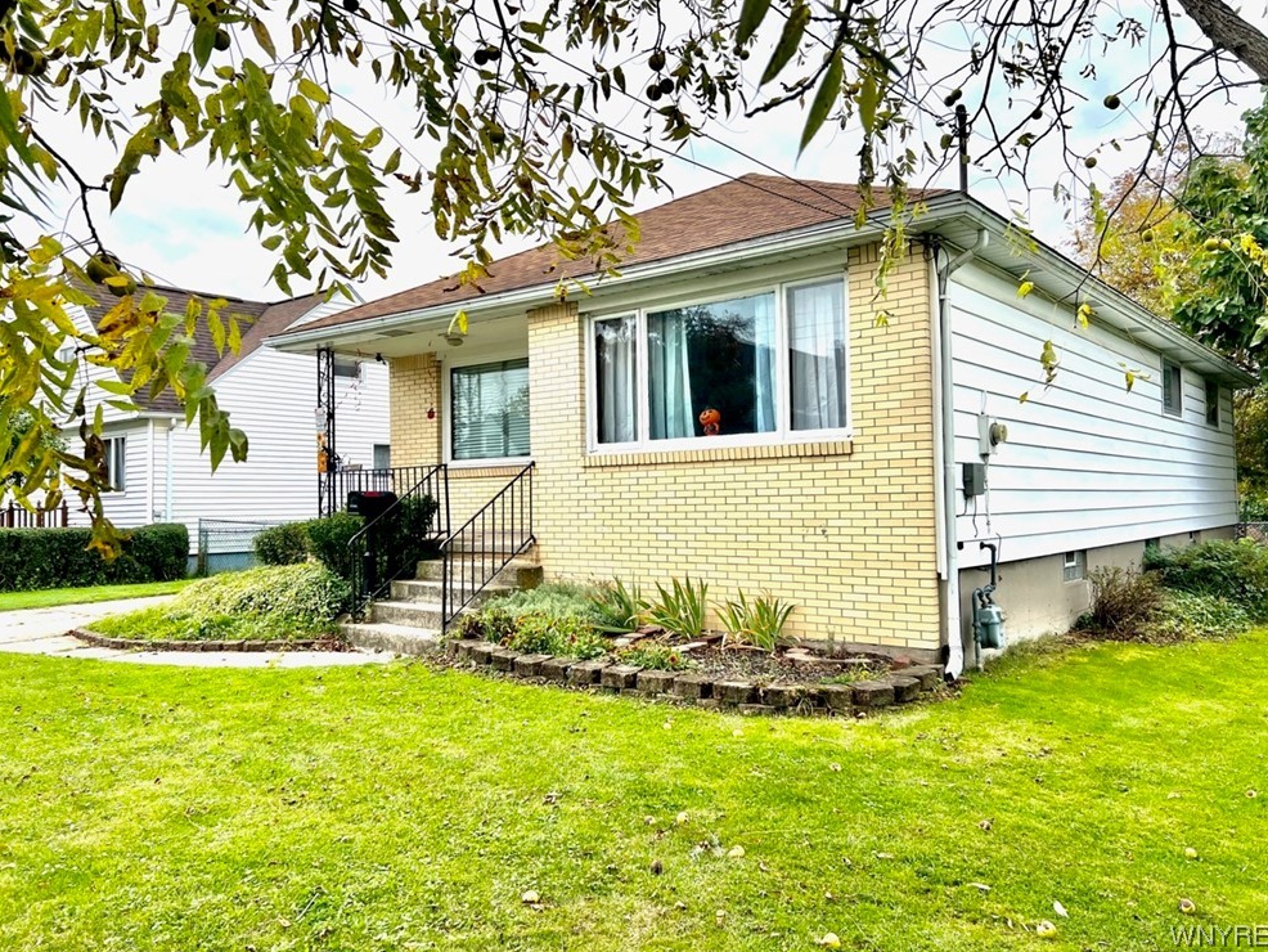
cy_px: 463
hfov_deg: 65.3
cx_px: 643
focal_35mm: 27
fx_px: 989
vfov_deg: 51.4
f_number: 1.5
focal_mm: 5.7
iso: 50
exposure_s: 1/2008
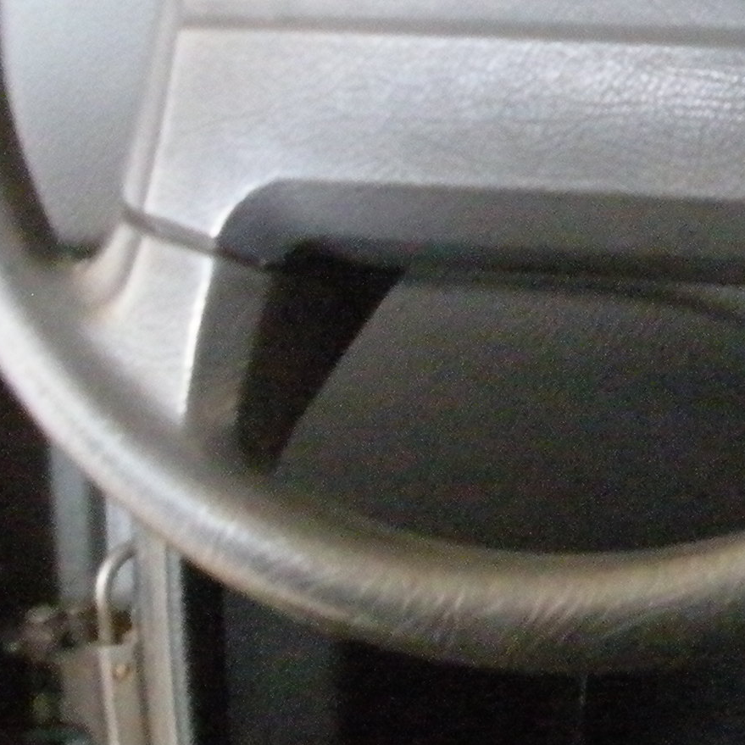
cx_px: 1421
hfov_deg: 12.0
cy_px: 68
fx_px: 3214
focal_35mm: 132
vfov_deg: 13.1
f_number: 3.5
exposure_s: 1/6.3
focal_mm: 6.3
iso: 800
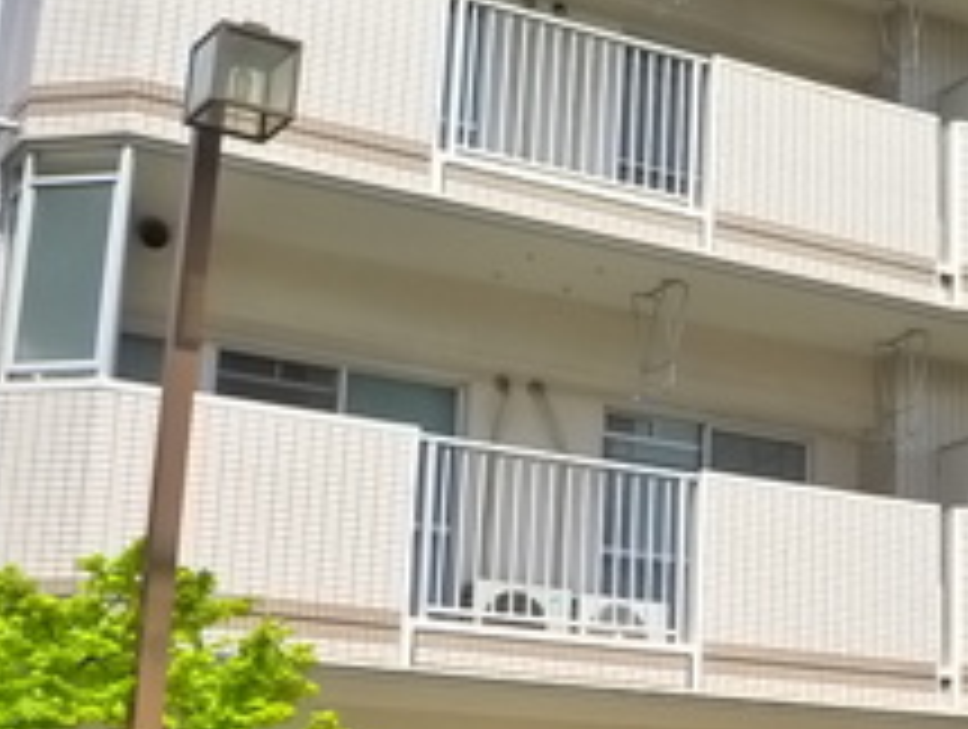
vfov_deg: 14.3
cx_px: 1193
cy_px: 389
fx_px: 2913
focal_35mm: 104
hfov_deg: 17.9
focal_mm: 6.8
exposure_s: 1/800
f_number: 4
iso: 400
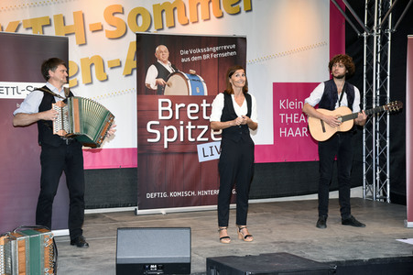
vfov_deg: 20.6
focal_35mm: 66
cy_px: 138
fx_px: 757
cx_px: 206
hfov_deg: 30.5
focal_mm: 66
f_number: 6.3
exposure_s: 1/125
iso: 640
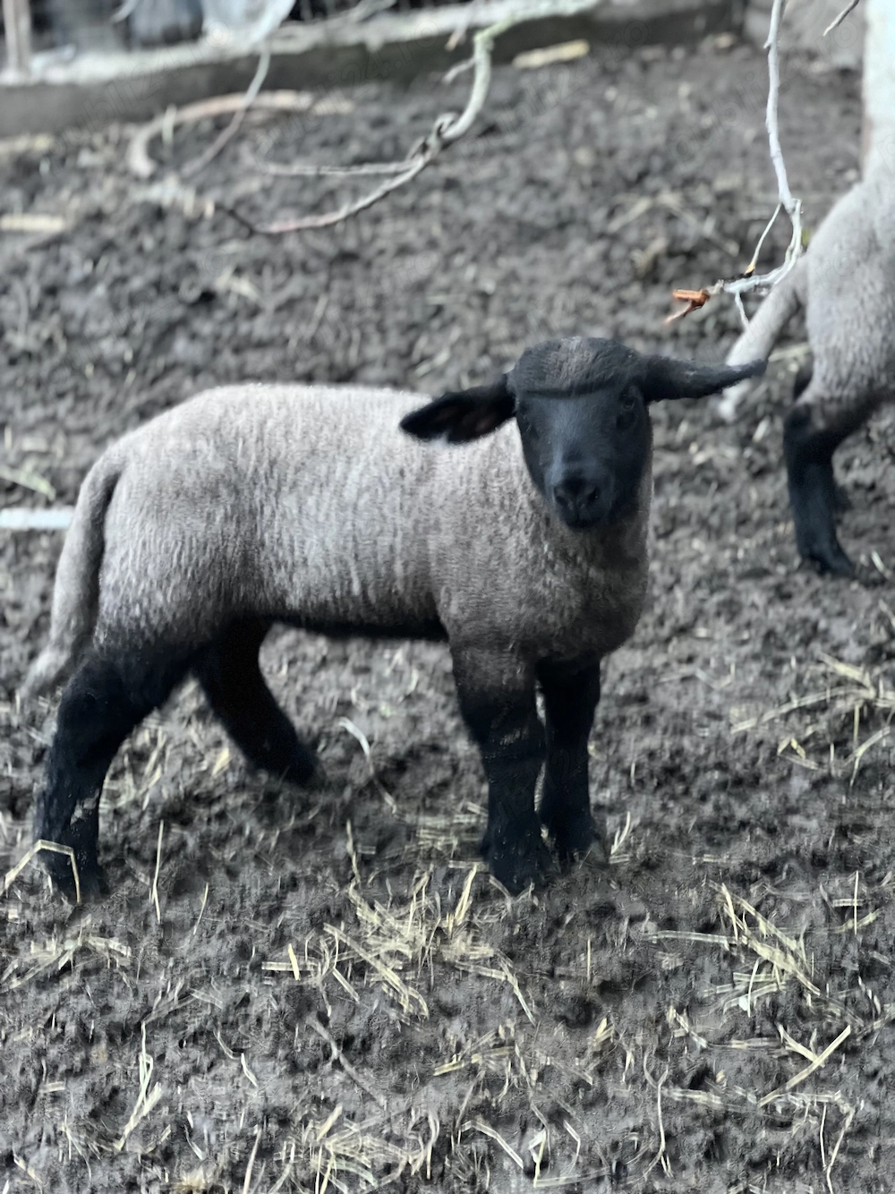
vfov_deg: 25.3
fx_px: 2655
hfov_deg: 19.1
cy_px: 597
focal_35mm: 77
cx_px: 448
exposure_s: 1/15
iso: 800
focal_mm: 9
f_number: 2.8
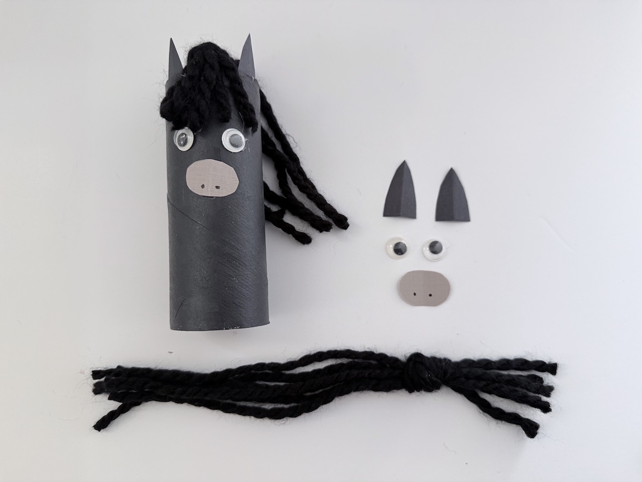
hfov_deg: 71.6
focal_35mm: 24
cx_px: 321
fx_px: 445
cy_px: 241
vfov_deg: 56.8
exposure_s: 1/60
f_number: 1.78
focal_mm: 6.76
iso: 250
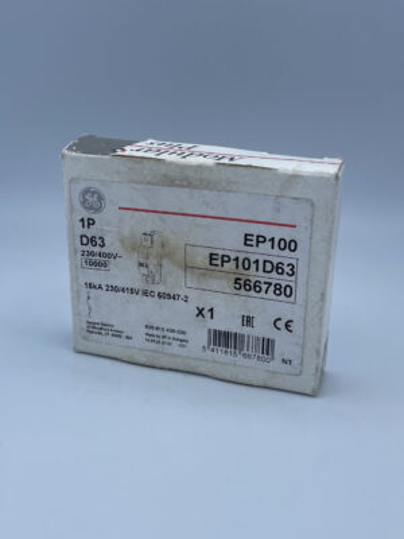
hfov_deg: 53.1
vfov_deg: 67.3
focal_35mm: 26
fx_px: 405
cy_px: 270
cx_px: 202
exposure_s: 1/3040
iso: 50
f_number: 1.6
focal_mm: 4.2
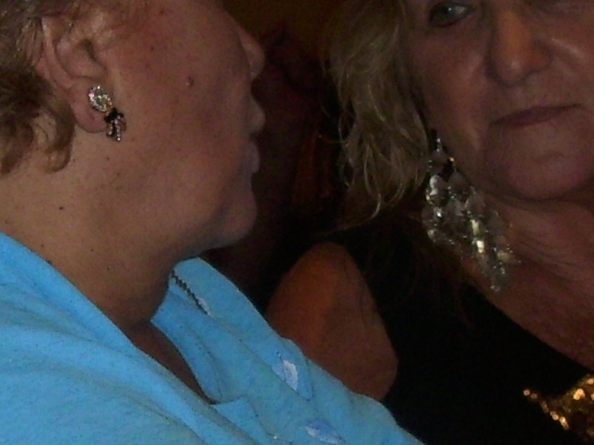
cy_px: 281
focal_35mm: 157
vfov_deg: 9.4
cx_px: 183
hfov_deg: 12.6
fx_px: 2694
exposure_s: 1/60
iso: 50
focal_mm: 6.2
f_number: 2.8
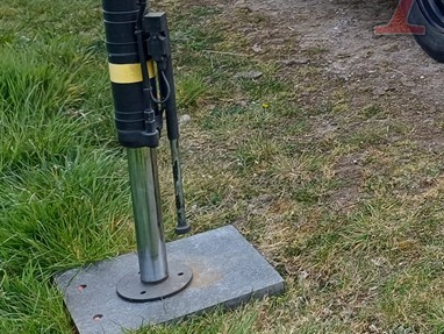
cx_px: 533
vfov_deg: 21.2
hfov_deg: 25.9
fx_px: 860
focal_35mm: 67
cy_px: 1
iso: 50
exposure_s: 1/330
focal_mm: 4.65
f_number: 1.8
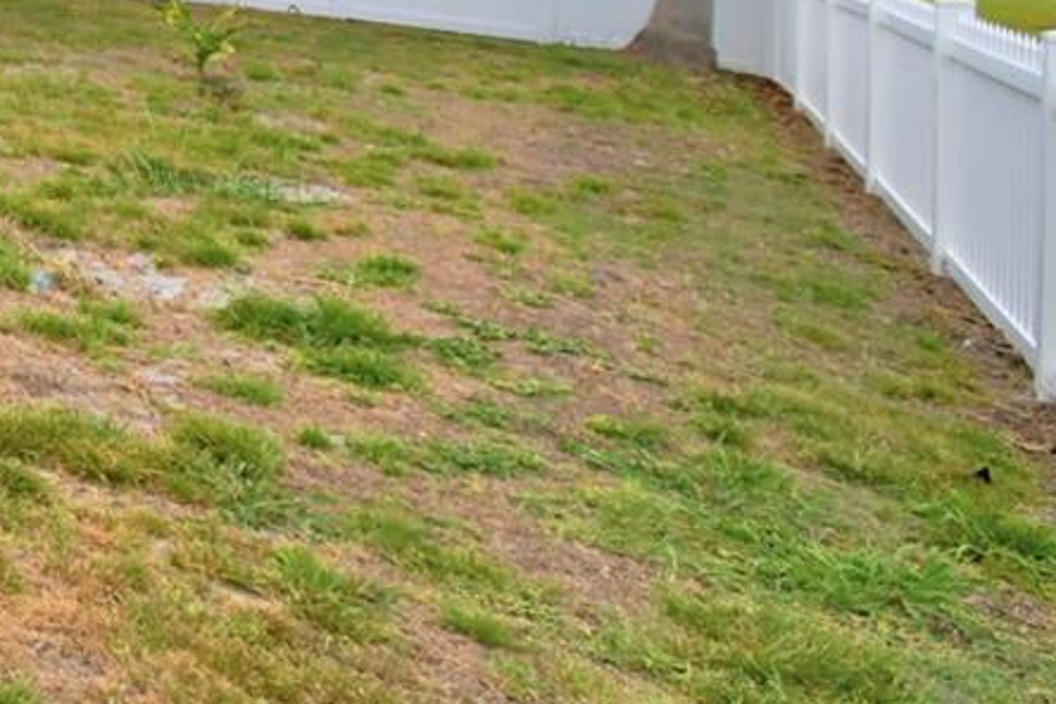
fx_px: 1584
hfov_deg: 24.4
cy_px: -107
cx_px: -683
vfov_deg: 23.2
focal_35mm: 54
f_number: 4.5
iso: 100
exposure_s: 1/1250
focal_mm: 10
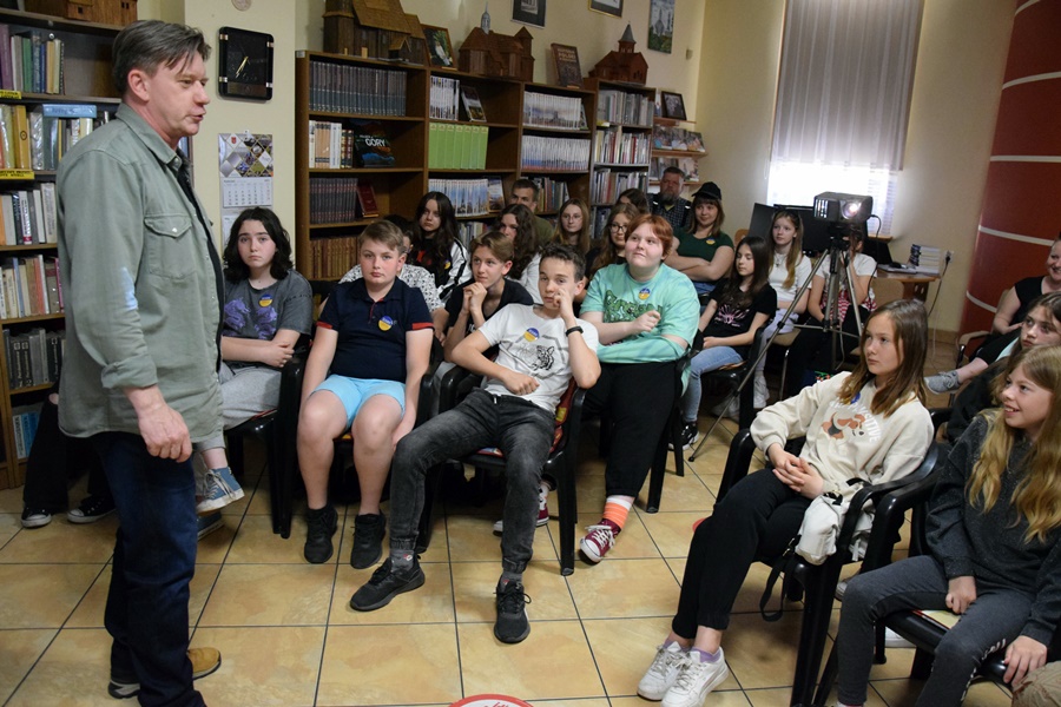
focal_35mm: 27
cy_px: 354
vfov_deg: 47.9
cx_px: 530
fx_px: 796
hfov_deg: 67.4
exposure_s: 1/100
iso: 4500
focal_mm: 18
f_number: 4.5
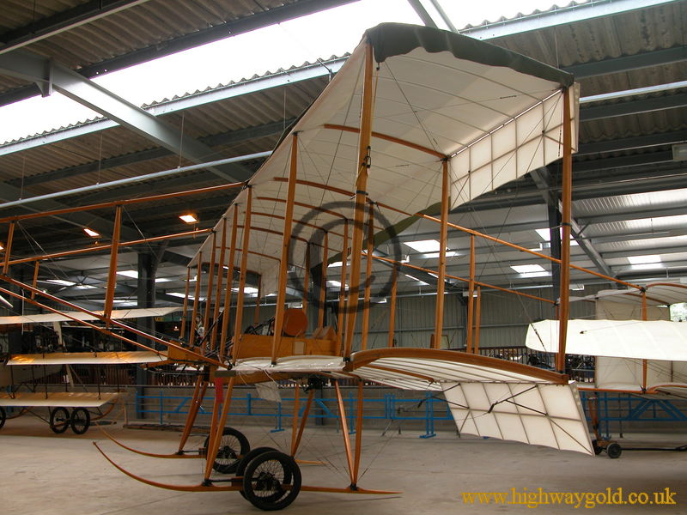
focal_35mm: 35
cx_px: 344
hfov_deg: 52.6
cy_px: 258
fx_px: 695
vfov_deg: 40.7
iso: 100
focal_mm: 8.9
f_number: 3.2
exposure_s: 1/56.8
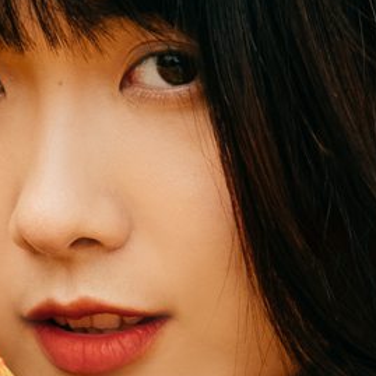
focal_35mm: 271
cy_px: 546
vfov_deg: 6.4
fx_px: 3330
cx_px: 294
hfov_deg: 6.5
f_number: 2.8
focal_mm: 44.1
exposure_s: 1/480
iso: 100
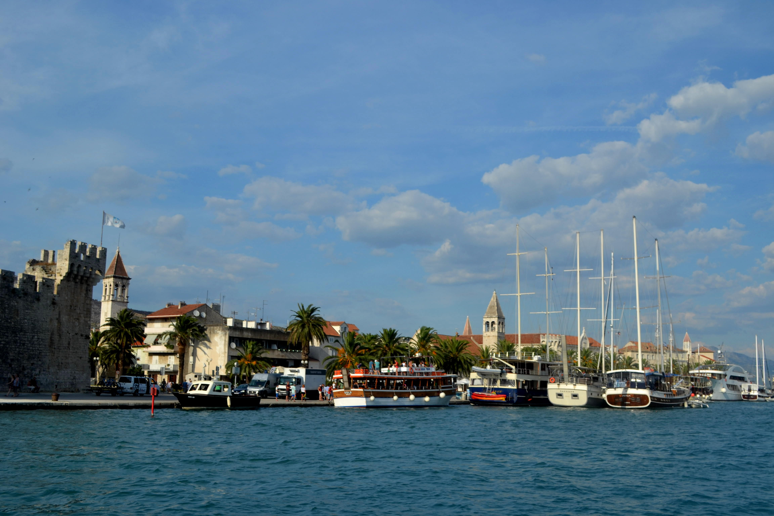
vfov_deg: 36.9
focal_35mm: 36
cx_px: 387
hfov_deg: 53.1
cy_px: 258
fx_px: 774
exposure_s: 1/200
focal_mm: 24
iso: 100
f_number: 7.1
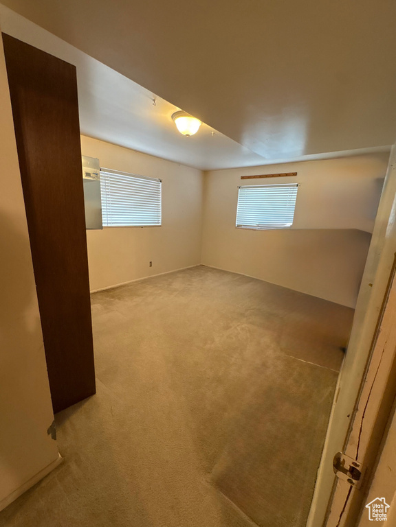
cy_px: 264
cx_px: 198
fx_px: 214
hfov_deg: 85.7
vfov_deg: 102.1
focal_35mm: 14
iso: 320
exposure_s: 1/60
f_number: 2.2
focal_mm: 2.22
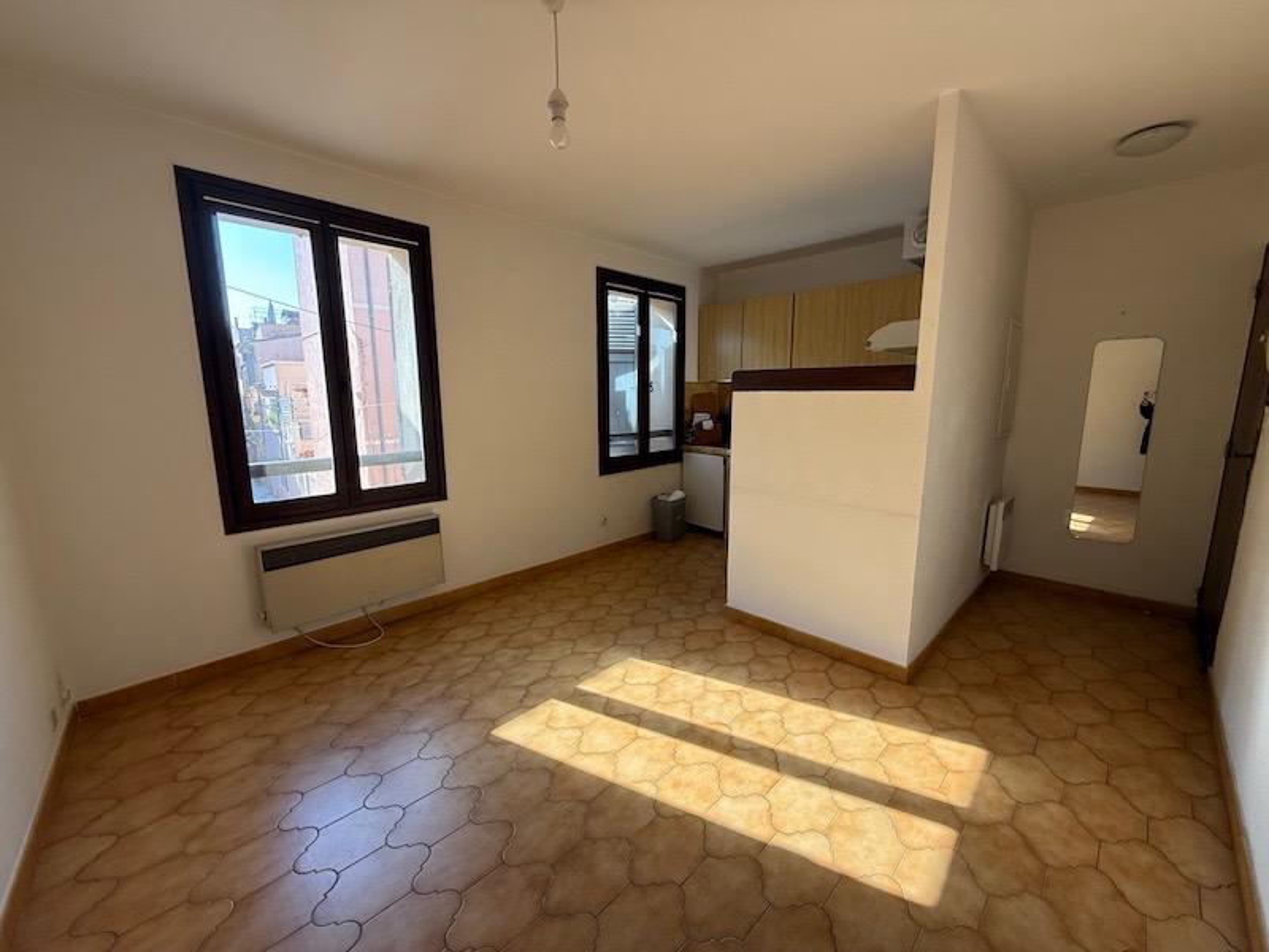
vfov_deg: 85.7
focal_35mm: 14
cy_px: 476
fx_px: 513
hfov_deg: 102.1
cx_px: 634
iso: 64
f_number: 2.2
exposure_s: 1/201
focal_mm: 2.22
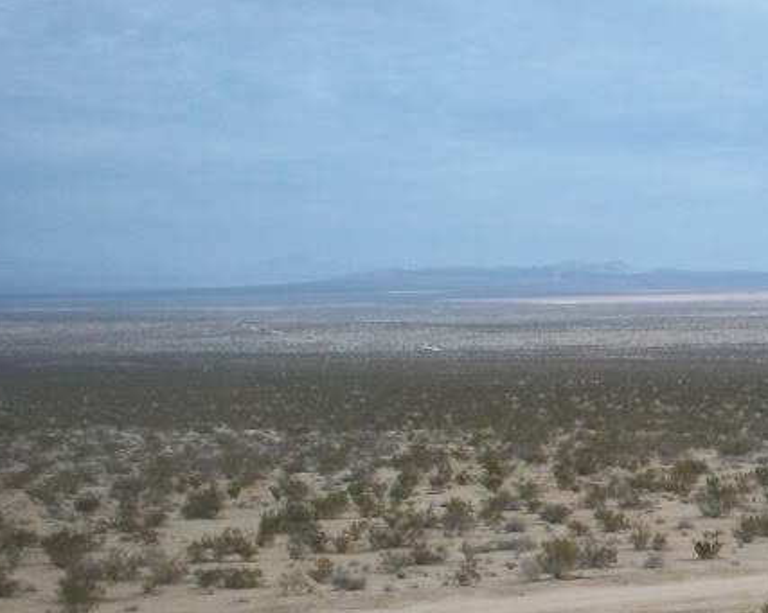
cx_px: 892
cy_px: 444
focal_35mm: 89
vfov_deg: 17.2
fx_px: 2022
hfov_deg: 20.3
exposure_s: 1/800
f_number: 4.5
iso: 80
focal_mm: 6.3
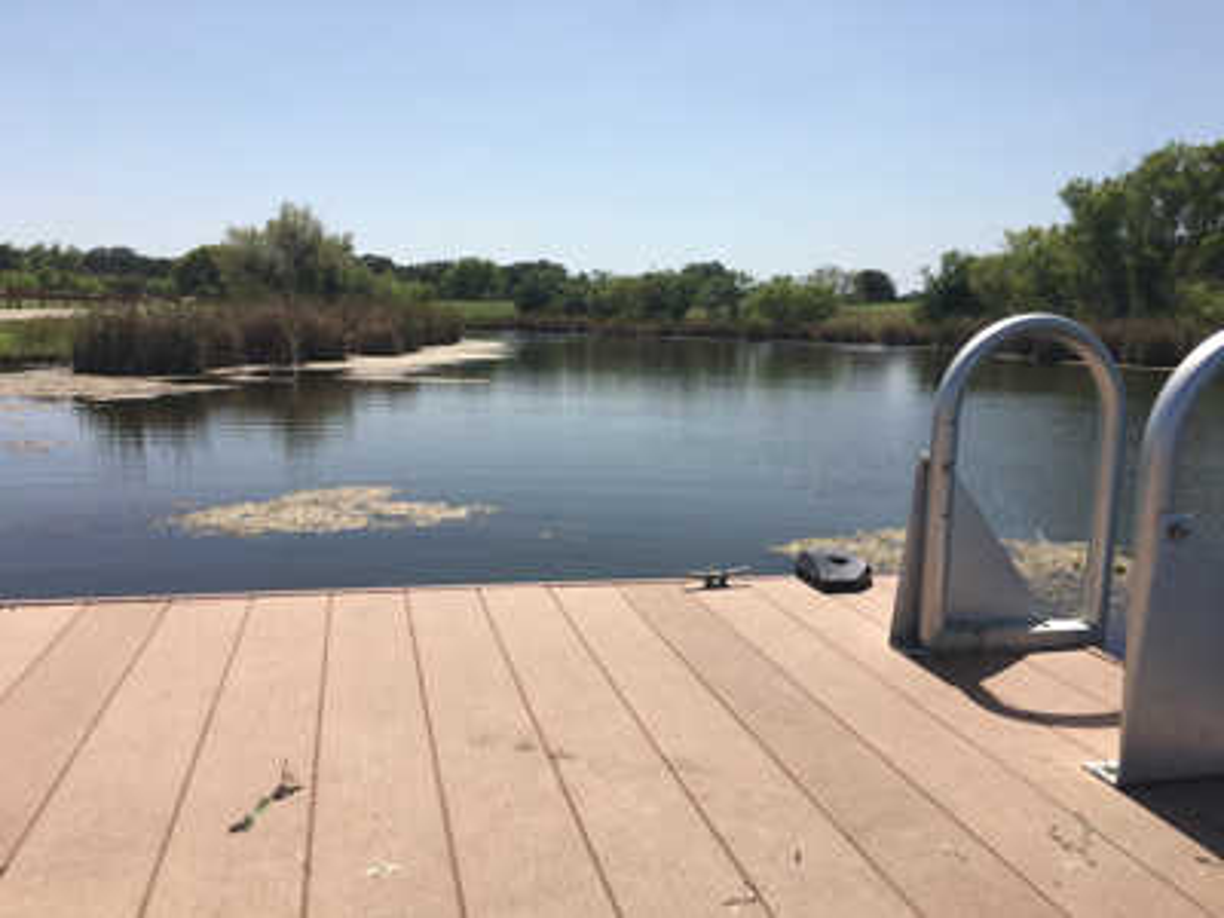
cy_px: 459
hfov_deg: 61.7
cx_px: 612
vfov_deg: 48.2
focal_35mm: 29
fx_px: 1025
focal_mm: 4.15
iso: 25
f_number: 2.2
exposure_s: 1/2747
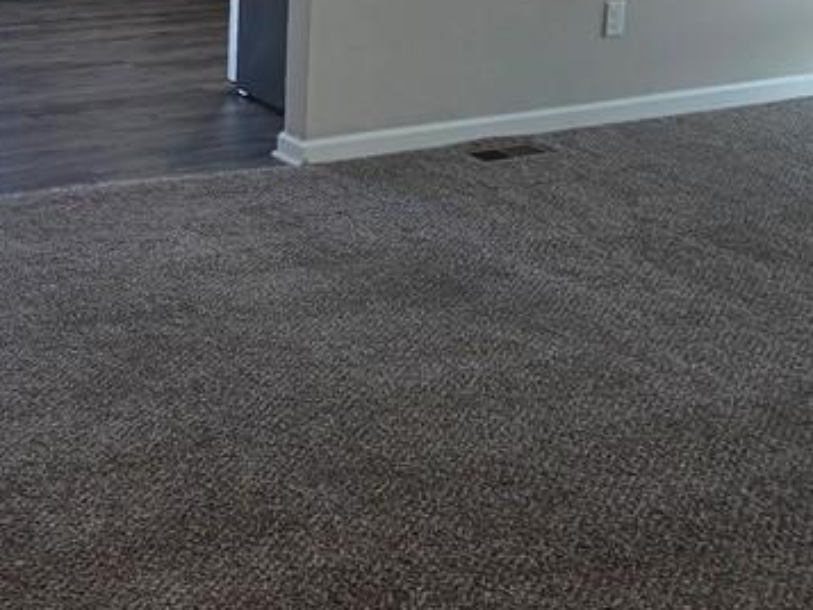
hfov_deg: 27.8
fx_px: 1551
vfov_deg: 21.7
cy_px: 41
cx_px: 20
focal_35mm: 66
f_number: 1.8
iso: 50
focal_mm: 5.4
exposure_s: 1/120
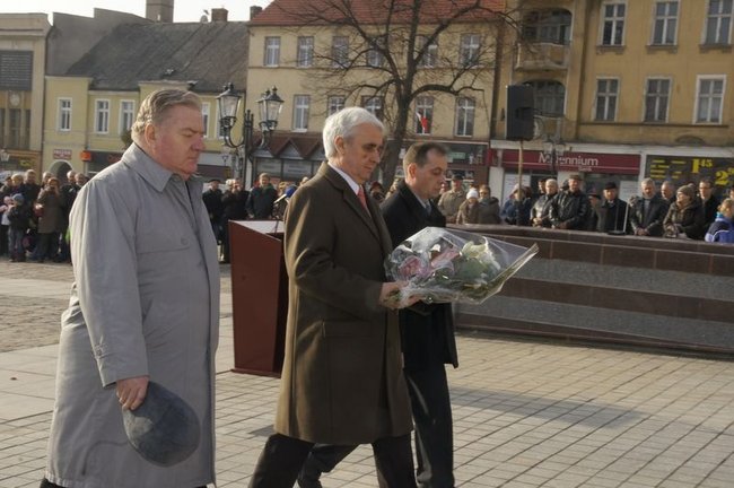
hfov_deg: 37.9
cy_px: 244
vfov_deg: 25.7
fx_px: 1069
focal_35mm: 52
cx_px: 367
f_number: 22
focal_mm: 35
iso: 800
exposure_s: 1/160
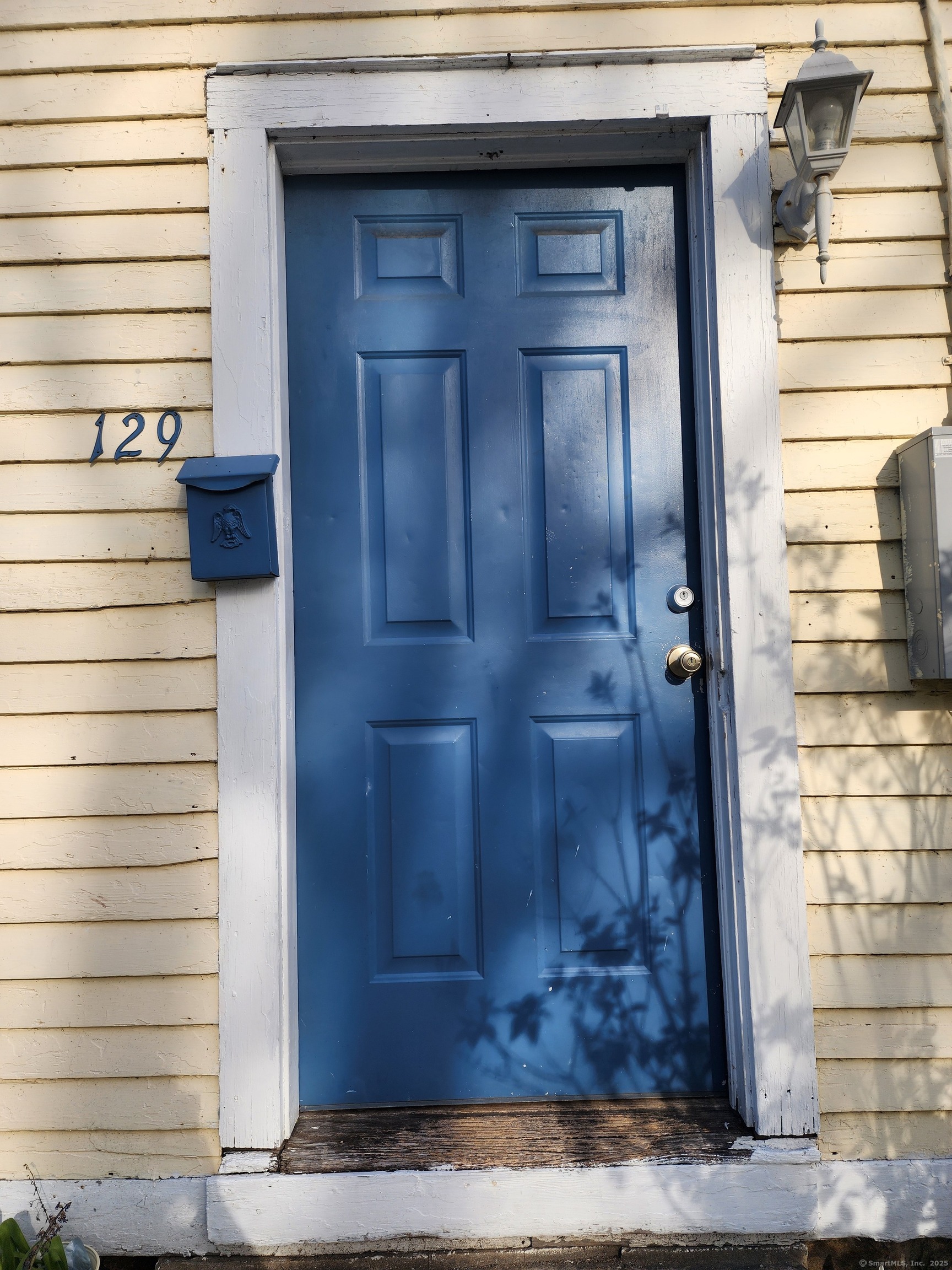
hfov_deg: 58.9
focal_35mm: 23
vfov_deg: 73.9
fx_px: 843
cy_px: 635
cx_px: 476
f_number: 1.8
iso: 12
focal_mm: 6.4
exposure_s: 1/568
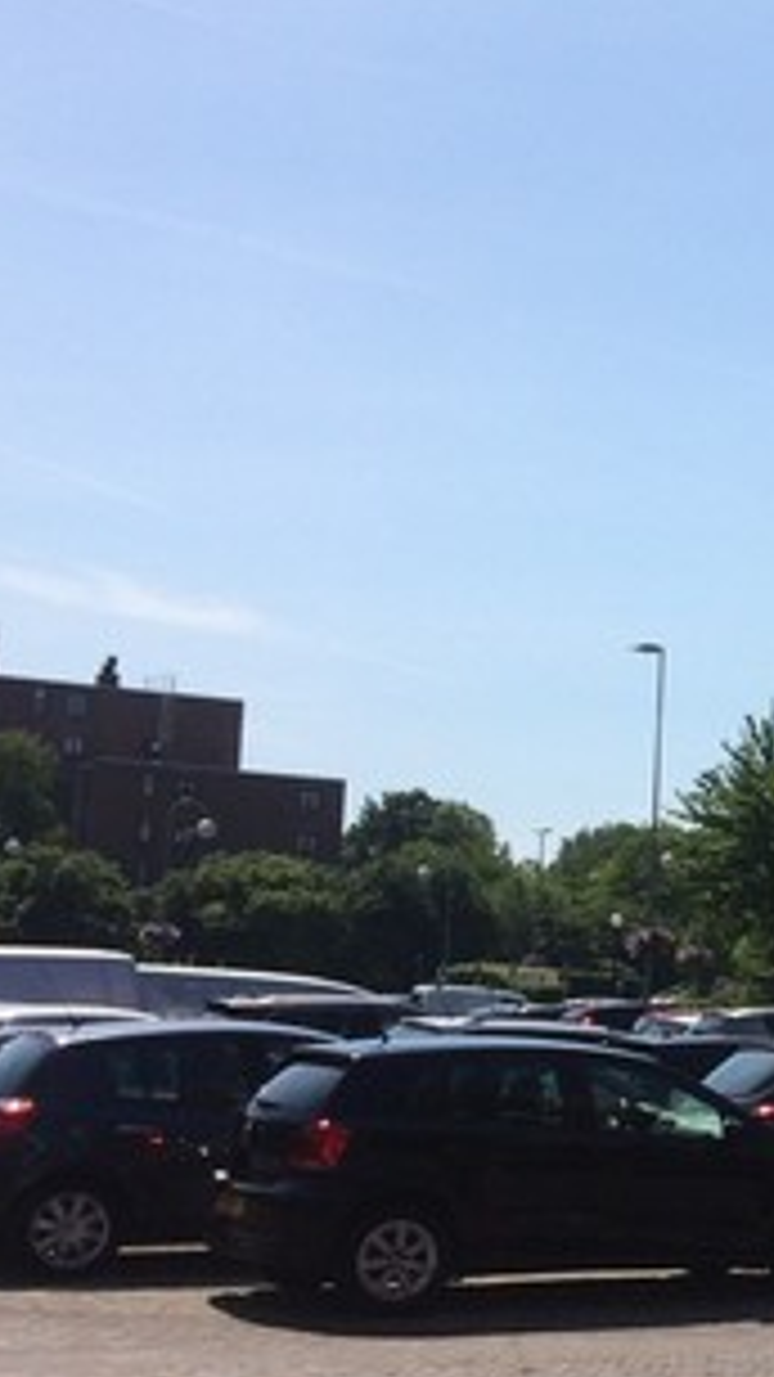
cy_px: 821
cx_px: 1413
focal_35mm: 67
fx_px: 2446
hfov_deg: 15.4
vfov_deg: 31.4
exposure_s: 1/3731
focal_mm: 4.15
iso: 32
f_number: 2.2
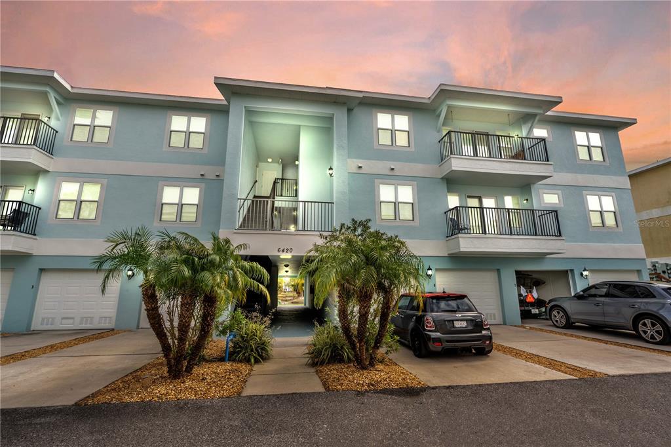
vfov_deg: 73.7
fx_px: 298
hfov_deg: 96.8
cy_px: 224
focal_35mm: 16
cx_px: 336
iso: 100
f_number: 18
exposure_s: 1/25
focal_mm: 16
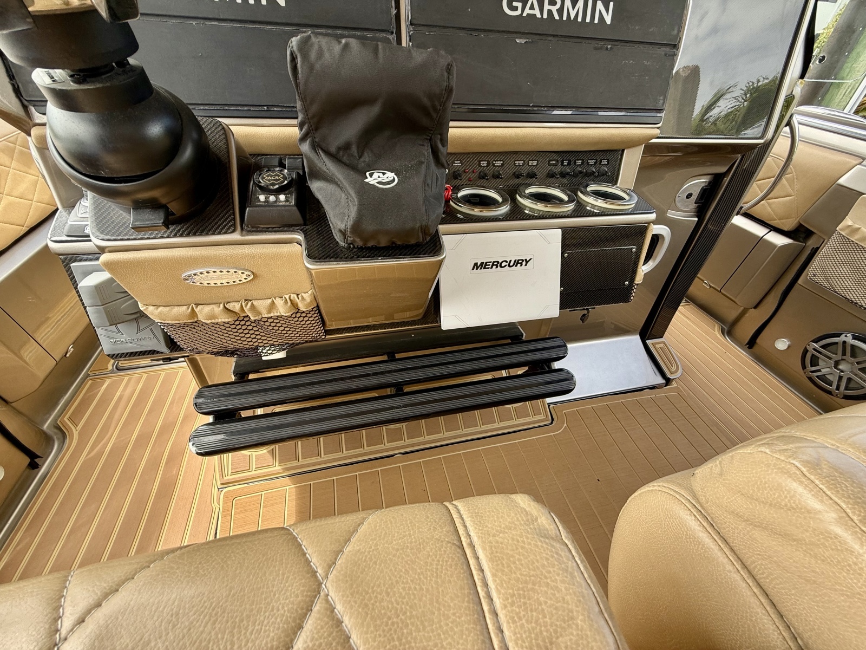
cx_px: 433
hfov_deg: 102.1
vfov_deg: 85.7
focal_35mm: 14
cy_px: 325
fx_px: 350
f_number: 2.2
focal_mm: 2.22
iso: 50
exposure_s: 1/118
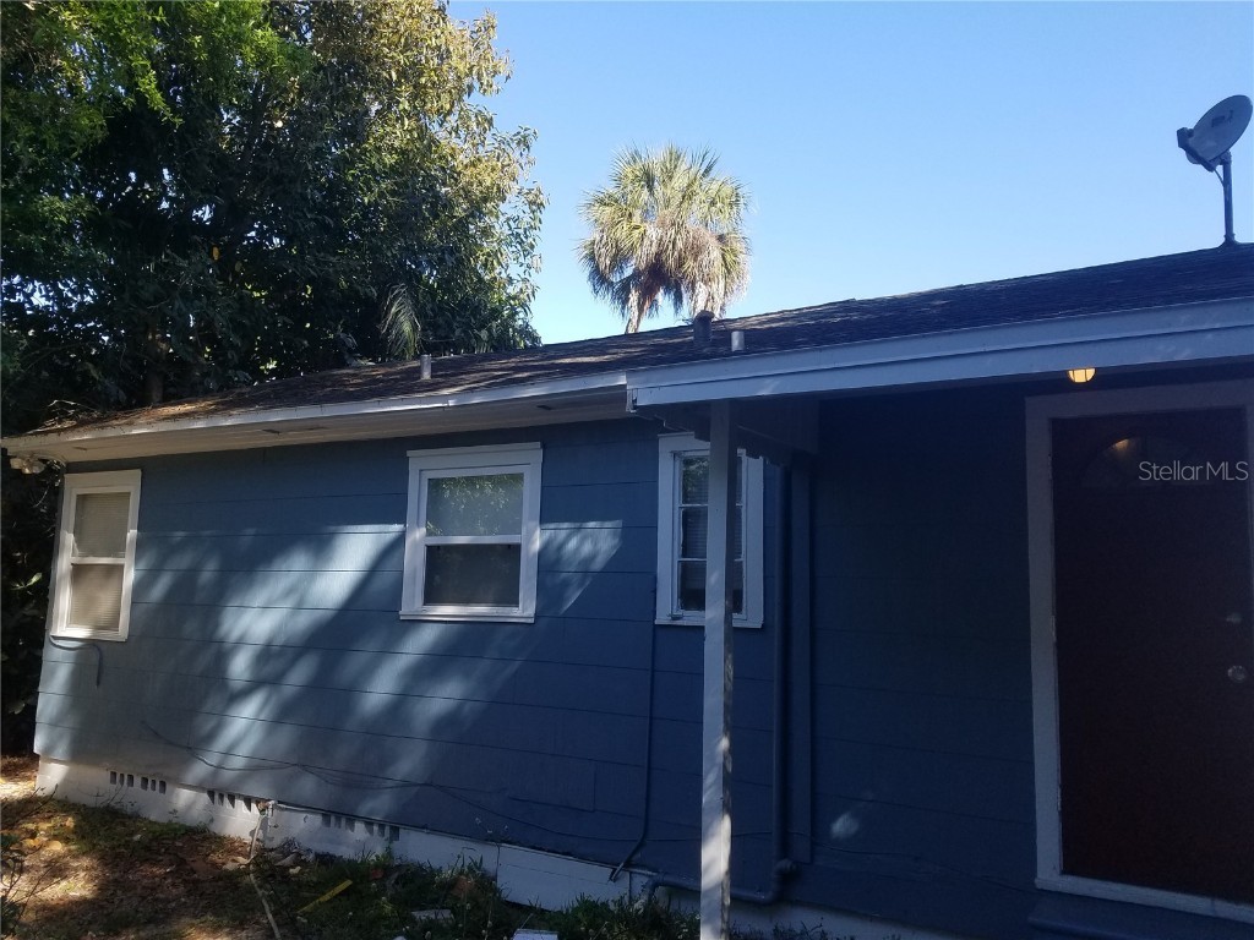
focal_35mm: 26
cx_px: 627
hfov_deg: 67.3
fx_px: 942
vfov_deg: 53.1
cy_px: 470
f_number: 1.7
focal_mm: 4.2
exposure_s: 1/782
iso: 50
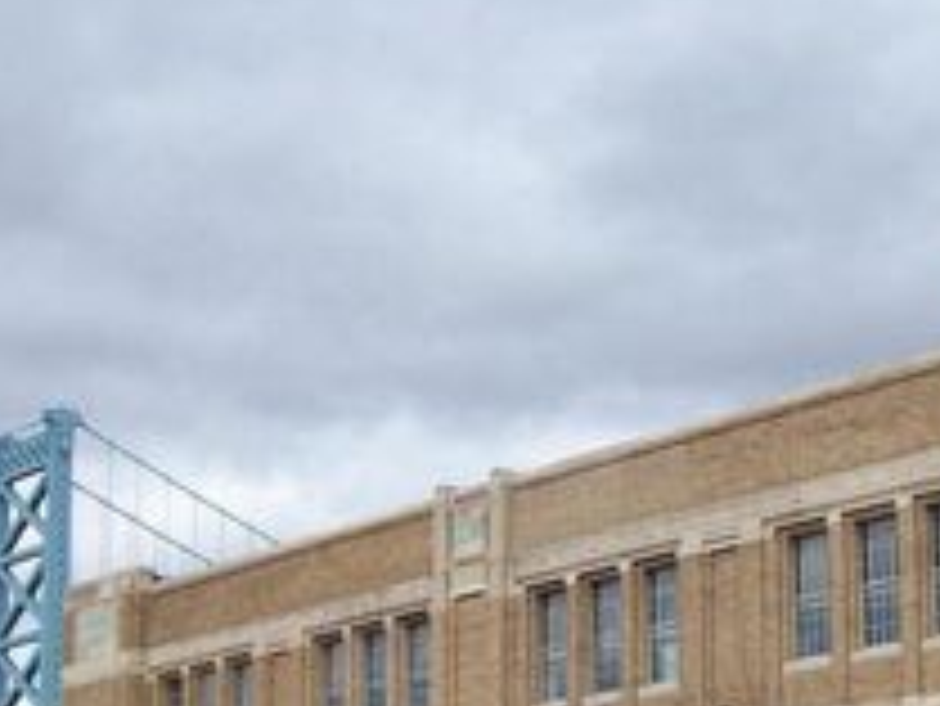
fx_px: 2337
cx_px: 756
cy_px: 591
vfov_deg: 17.0
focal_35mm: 86
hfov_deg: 22.4
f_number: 4.8
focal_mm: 6
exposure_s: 1/527
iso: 80
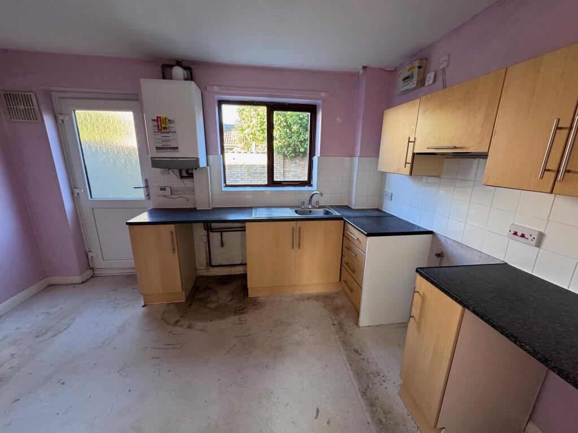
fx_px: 234
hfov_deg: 102.1
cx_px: 289
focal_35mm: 14
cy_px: 216
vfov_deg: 85.7
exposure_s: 1/99
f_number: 2.2
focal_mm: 2.22
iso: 250
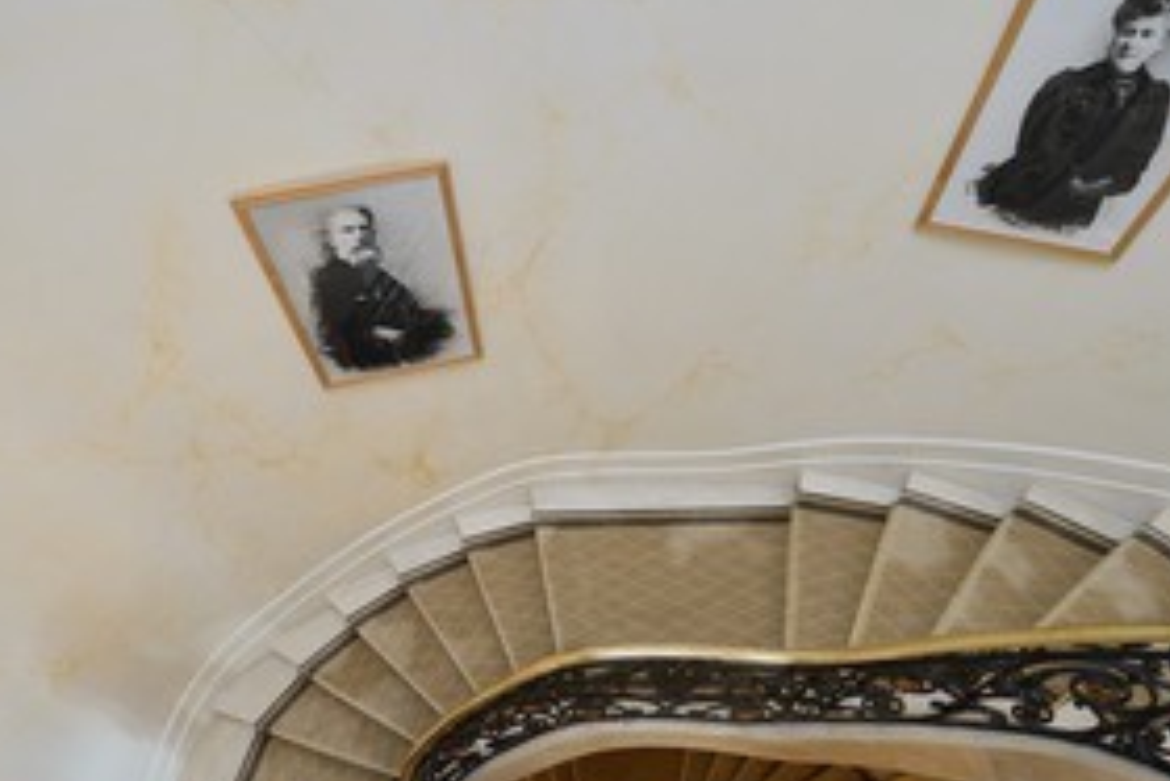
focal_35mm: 21
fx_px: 683
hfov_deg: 81.2
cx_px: 572
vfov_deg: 57.3
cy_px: 560
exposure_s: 1/20
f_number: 4
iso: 640
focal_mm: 14
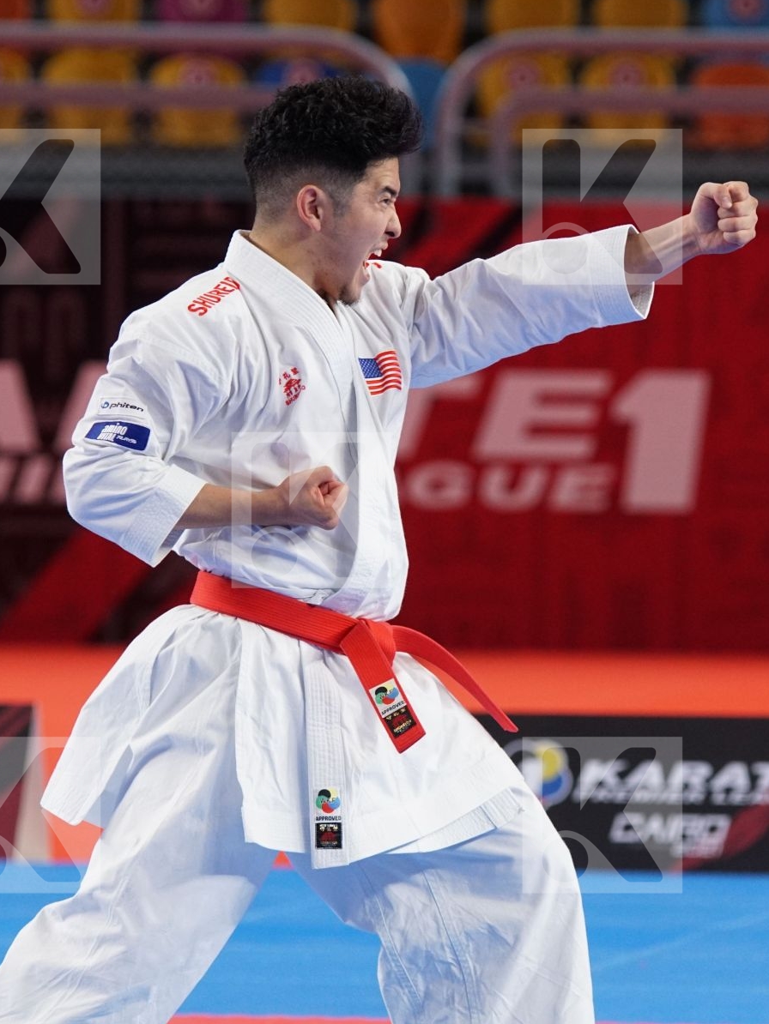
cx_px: 602
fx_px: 9653
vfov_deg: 6.1
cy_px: 510
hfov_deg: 4.6
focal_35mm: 326
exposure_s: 1/400
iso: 1000
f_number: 3.2
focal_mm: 150
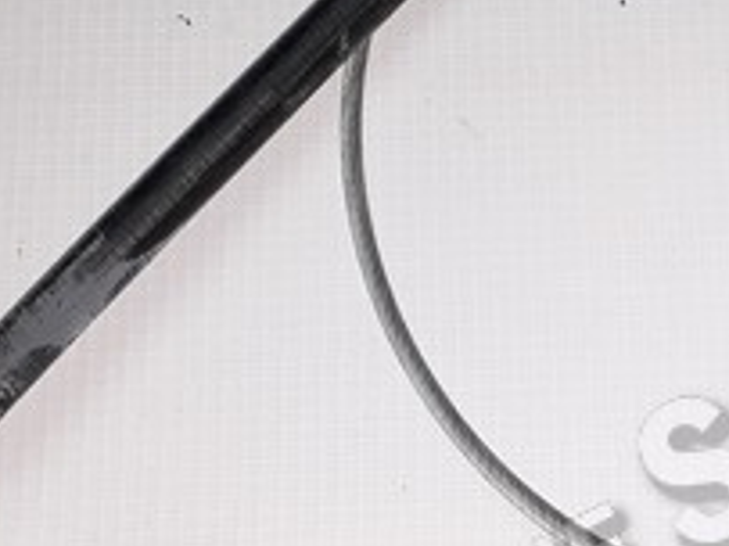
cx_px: 743
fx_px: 1684
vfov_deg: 18.4
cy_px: 302
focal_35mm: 80
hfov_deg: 23.3
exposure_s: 1/100
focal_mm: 3.6
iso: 64
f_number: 1.9
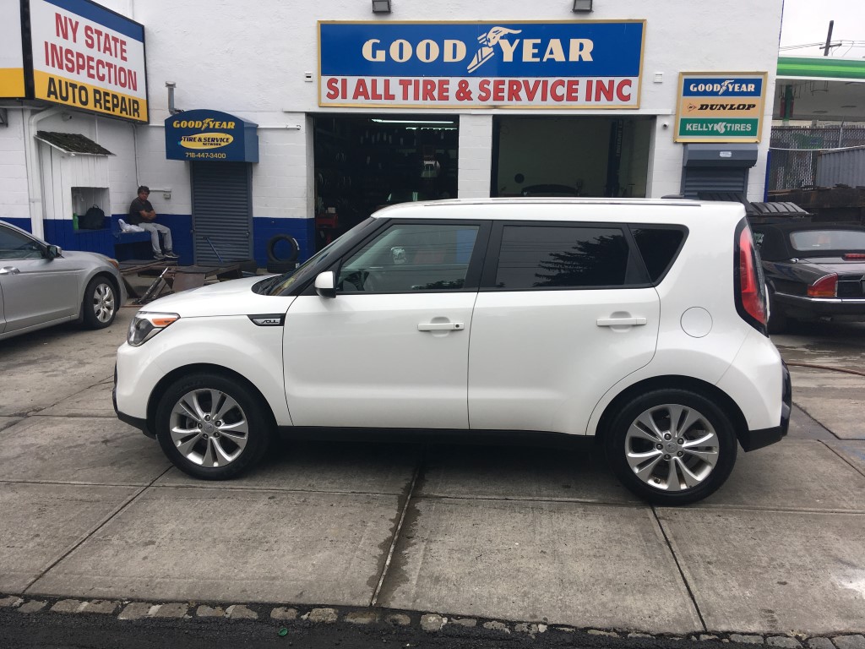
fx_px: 725
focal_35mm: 29
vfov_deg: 48.2
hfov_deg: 61.7
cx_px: 432
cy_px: 324
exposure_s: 1/359
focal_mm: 4.15
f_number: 2.2
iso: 25
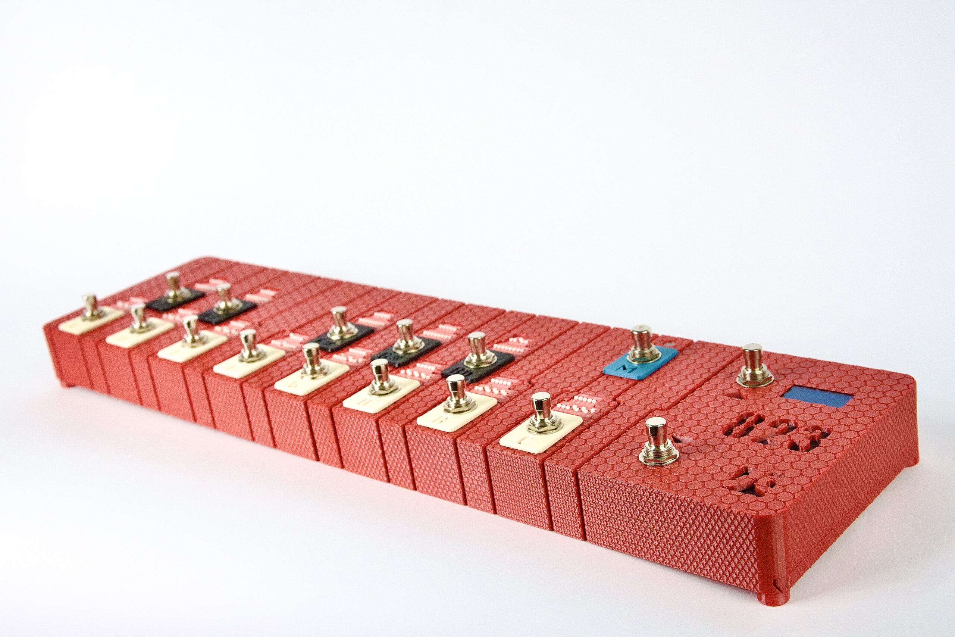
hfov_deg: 38.9
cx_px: 478
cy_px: 318
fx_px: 1353
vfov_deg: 26.5
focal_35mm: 51
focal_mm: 34
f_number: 6.3
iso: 2000
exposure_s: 1/250
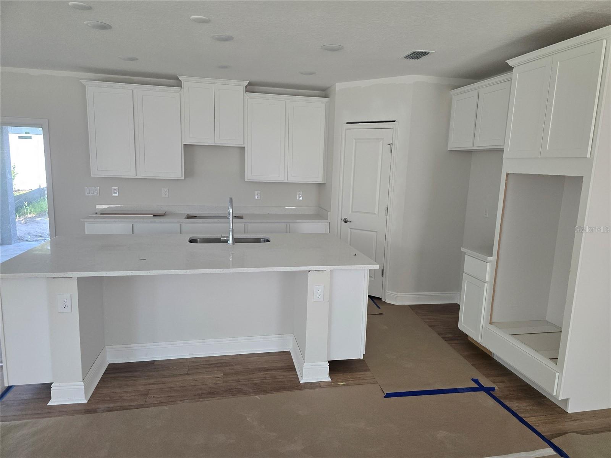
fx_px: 406
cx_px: 306
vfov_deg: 58.9
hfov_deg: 73.9
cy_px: 229
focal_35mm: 23
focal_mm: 6.3
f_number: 1.7
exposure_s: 1/180
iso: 160
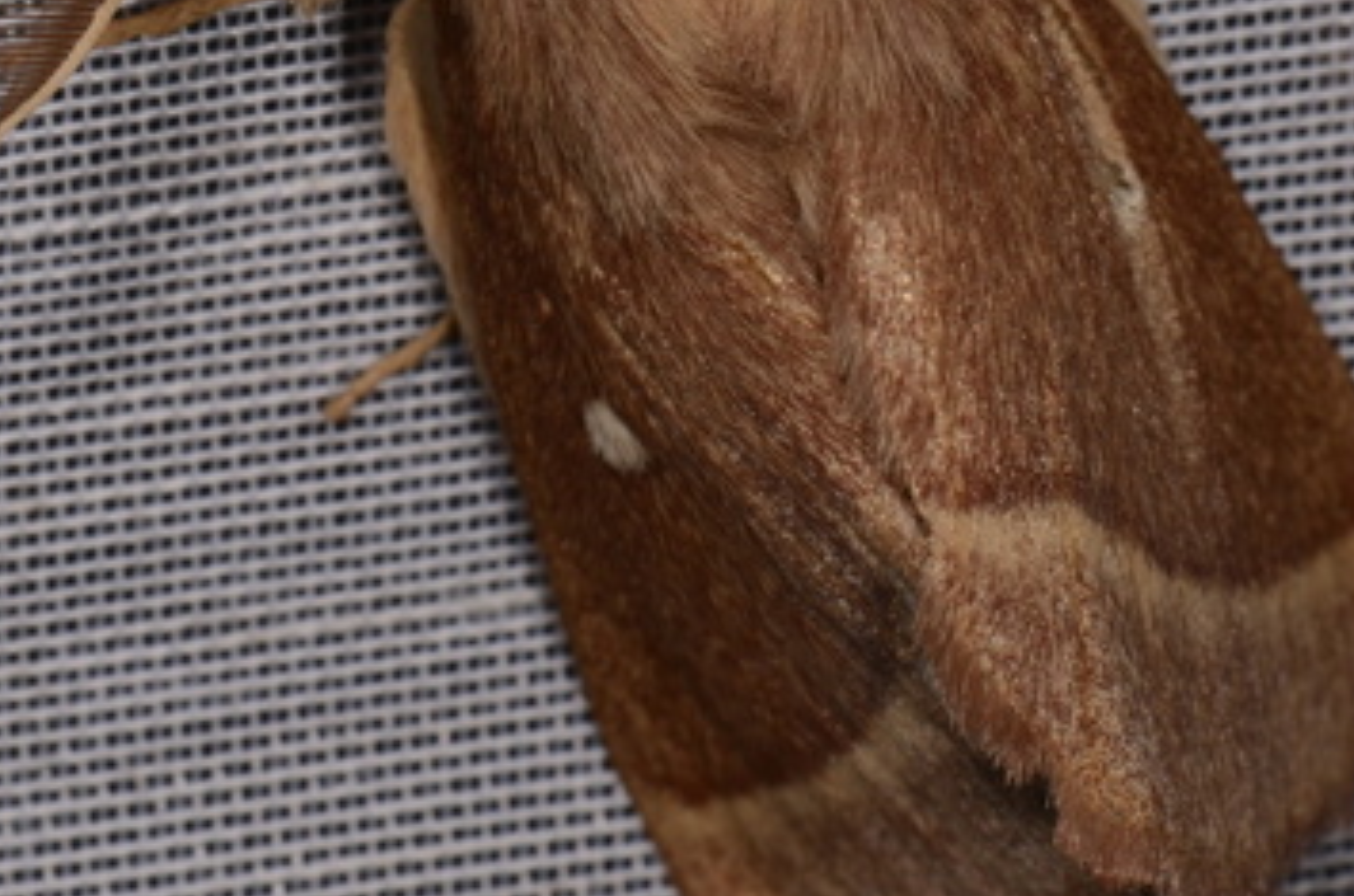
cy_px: 103
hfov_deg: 7.3
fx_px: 10662
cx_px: 851
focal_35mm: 284
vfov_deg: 4.8
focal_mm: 85
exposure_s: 1/60
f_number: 22
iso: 100
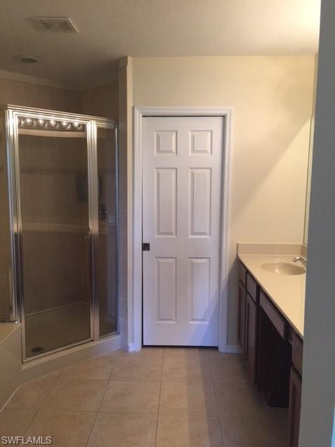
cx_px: 168
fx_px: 374
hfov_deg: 48.2
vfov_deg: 61.7
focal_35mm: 29
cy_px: 224
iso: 40
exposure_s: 1/15
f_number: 2.2
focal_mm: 4.15
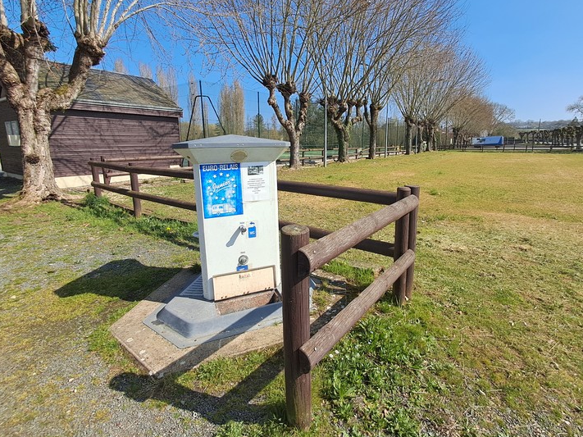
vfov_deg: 71.4
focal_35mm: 18
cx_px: 309
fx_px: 303
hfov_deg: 87.7
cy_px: 197
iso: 40
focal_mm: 1.64
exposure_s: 1/1220
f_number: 2.2
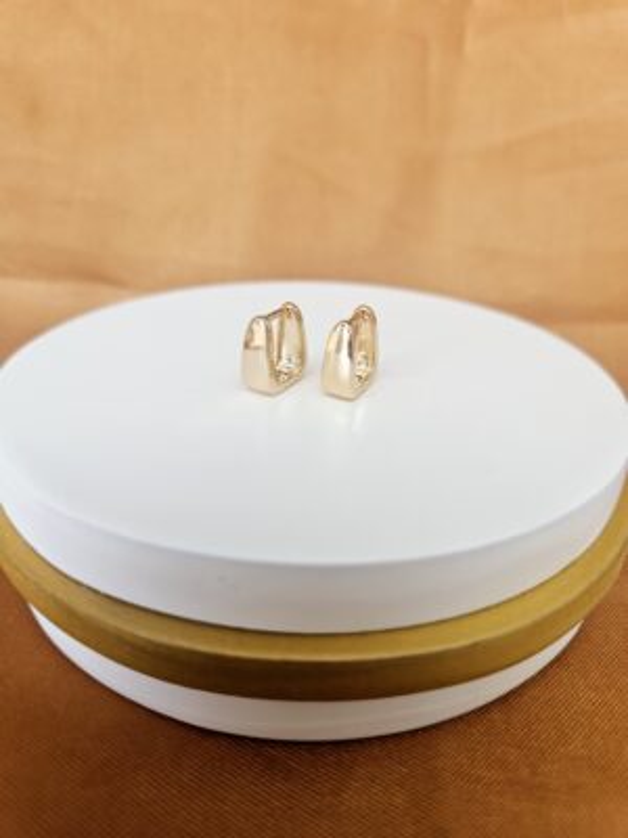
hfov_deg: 58.9
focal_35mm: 23
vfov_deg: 73.9
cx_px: 314
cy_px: 419
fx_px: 556
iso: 25
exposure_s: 1/205
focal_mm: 5.4
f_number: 1.8
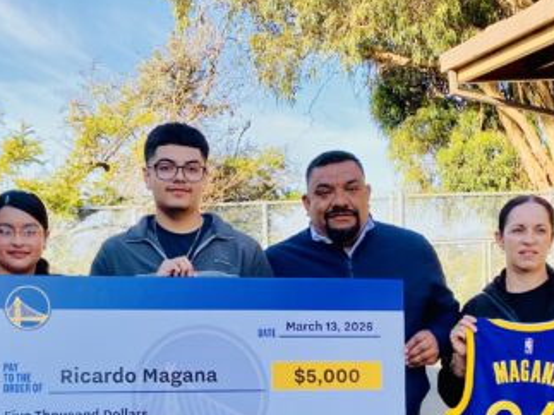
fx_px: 896
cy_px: 355
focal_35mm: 56
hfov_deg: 34.1
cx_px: 196
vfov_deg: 25.5
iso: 32
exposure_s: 1/513
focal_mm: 4.25
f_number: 1.8
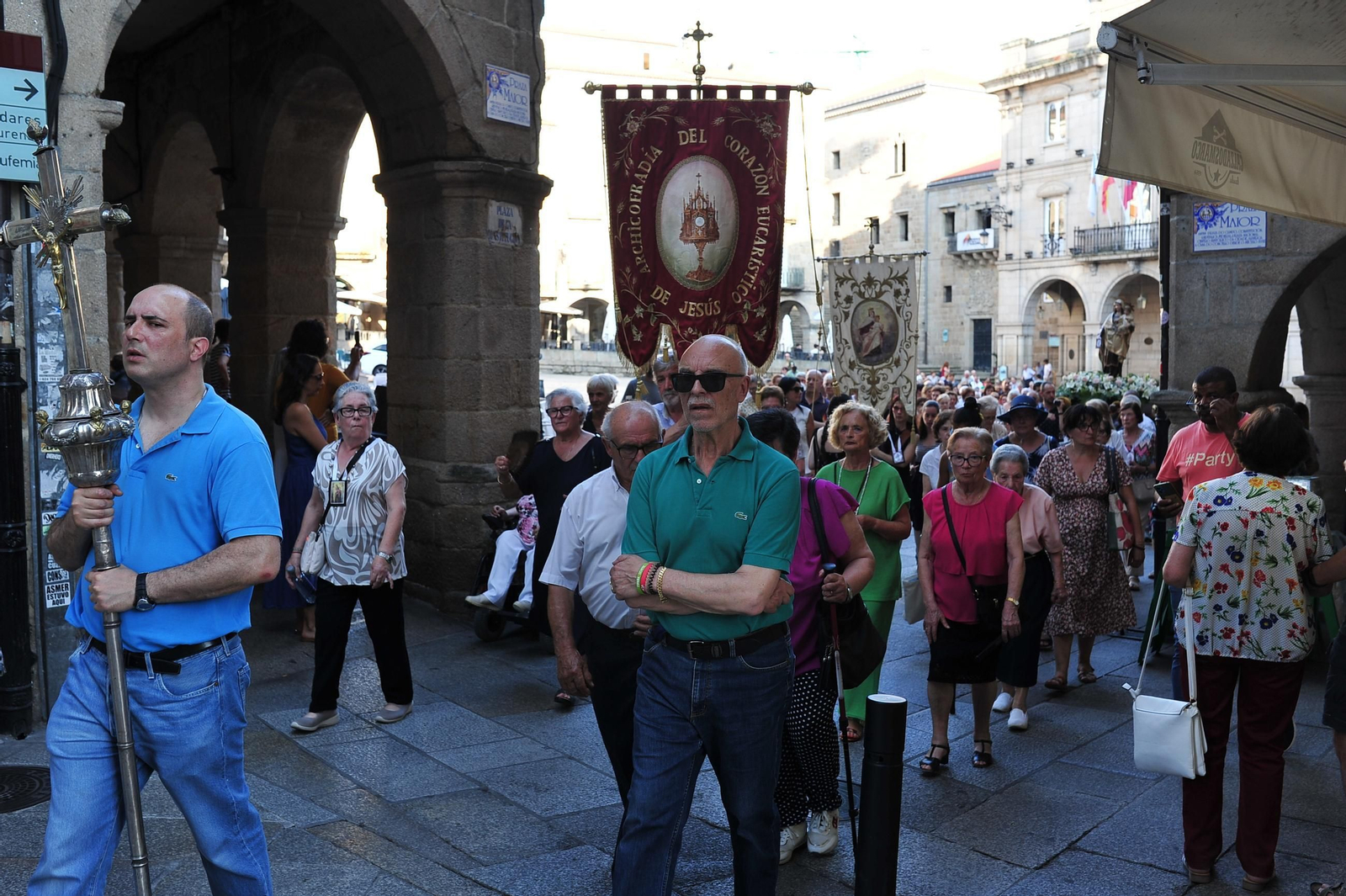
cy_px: 448
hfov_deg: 54.5
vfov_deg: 37.8
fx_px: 1308
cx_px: 673
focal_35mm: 35
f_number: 5.6
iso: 400
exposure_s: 1/160
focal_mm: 35
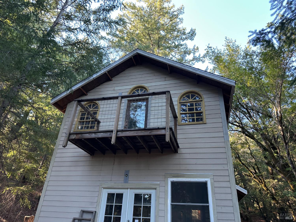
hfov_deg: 71.6
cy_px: 111
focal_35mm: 24
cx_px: 148
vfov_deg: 56.8
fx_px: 205
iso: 125
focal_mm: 6.86
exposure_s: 1/121
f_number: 1.78
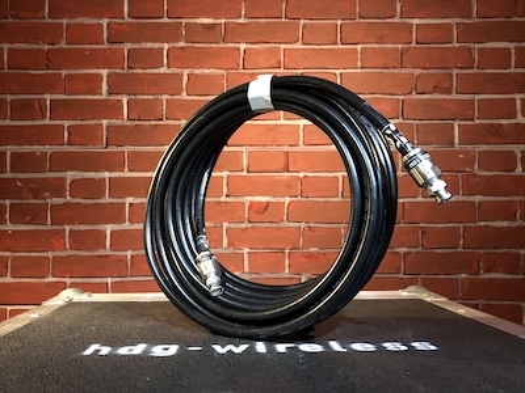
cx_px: 262
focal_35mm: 28
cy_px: 196
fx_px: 425
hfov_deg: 63.4
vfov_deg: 49.7
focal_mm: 3.99
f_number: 1.8
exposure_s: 1/4
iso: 100
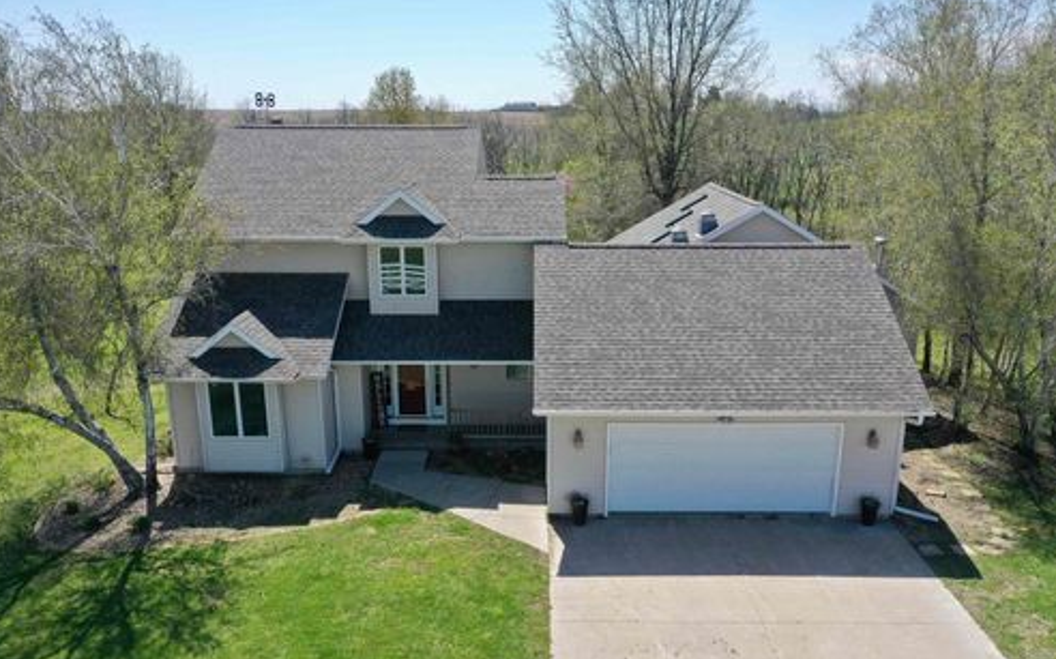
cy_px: 349
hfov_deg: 64.7
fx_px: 834
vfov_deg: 43.1
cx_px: 526
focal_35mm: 29
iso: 100
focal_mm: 10.26
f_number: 5.6
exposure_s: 1/500
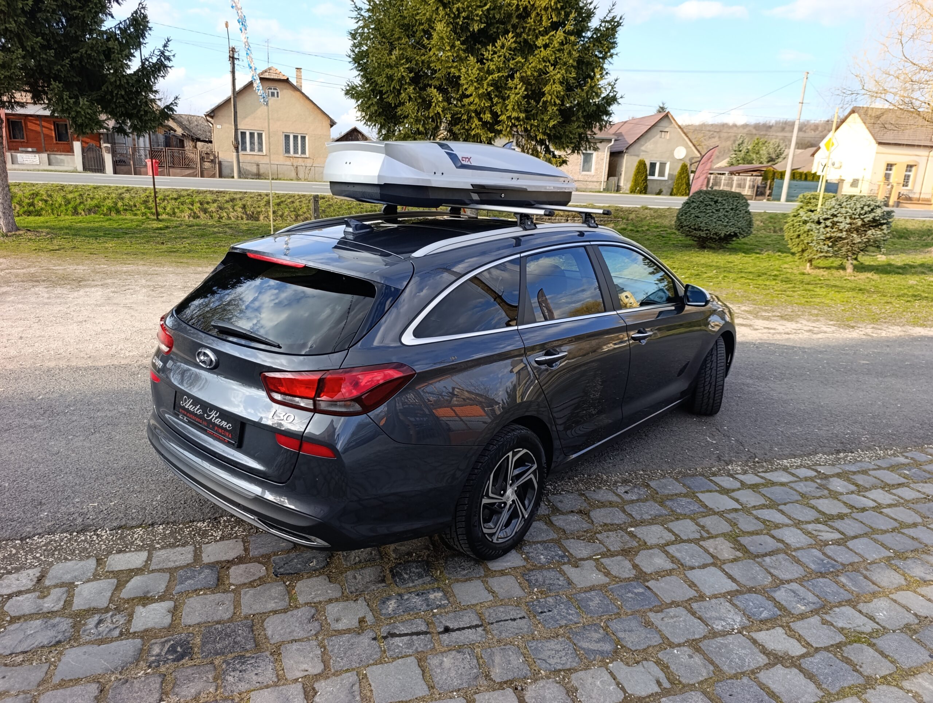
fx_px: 621
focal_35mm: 23
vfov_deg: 59.0
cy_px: 352
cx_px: 466
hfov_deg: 73.8
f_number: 1.6
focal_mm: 6.14
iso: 50
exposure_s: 1/124
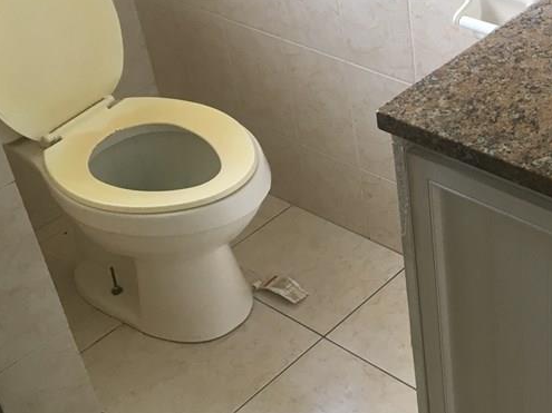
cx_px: 531
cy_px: 136
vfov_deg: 24.3
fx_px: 957
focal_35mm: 60
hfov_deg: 30.3
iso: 40
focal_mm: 4.15
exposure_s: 1/33
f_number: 2.2
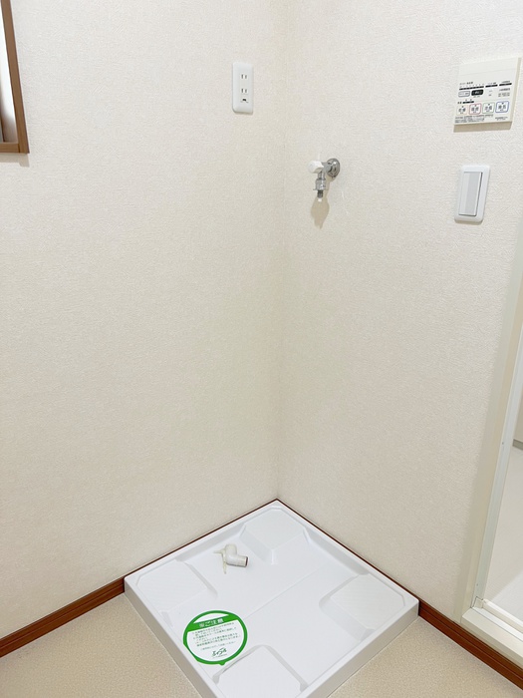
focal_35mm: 26
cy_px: 349
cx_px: 262
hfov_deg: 53.1
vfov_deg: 67.3
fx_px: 524
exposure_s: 1/50
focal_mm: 5.7
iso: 80
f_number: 1.5
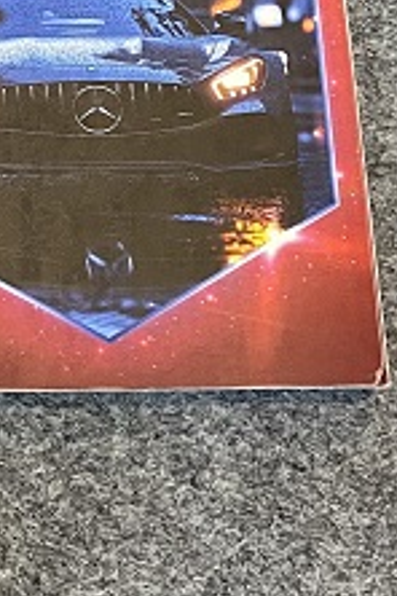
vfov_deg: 16.1
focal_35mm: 125
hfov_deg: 10.3
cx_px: -351
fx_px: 2068
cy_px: 5
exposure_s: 1/50
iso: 400
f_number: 1.8
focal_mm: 4.25
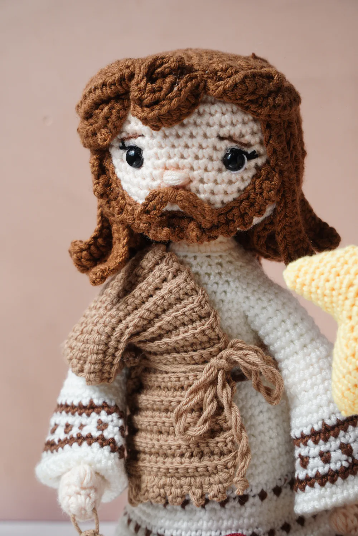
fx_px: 2304
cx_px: 179
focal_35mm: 154
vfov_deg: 13.3
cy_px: 268
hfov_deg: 8.9
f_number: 7.1
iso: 100
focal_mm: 103
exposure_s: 1/100
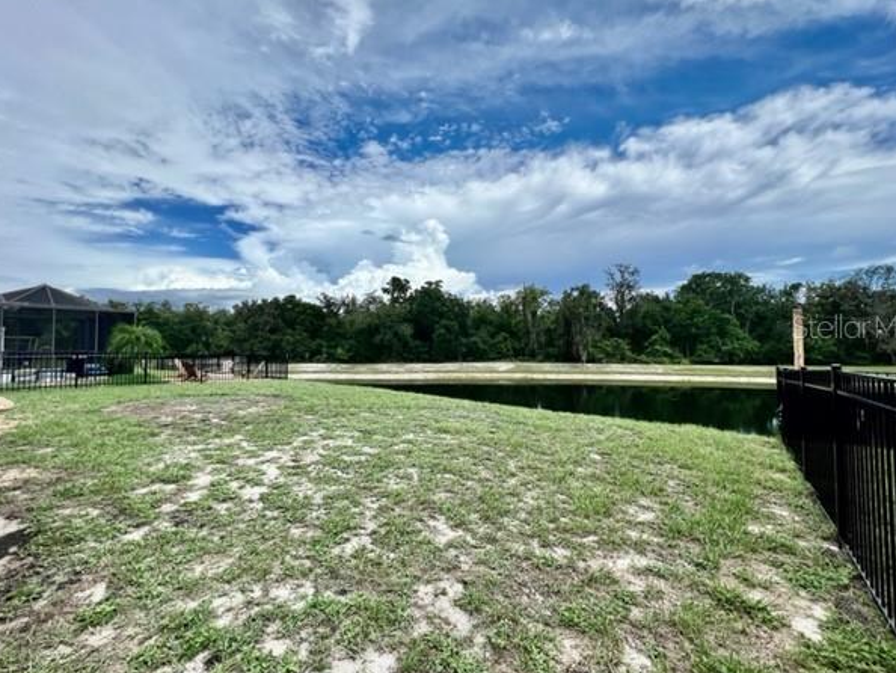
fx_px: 363
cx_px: 451
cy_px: 326
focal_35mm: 14
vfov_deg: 85.7
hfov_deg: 102.0
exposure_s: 1/3040
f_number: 1.8
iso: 32
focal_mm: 1.57
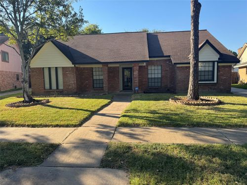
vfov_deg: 56.8
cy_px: 92
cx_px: 124
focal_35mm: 24
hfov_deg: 71.6
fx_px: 171
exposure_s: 1/1488
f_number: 1.78
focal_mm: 6.76
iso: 80
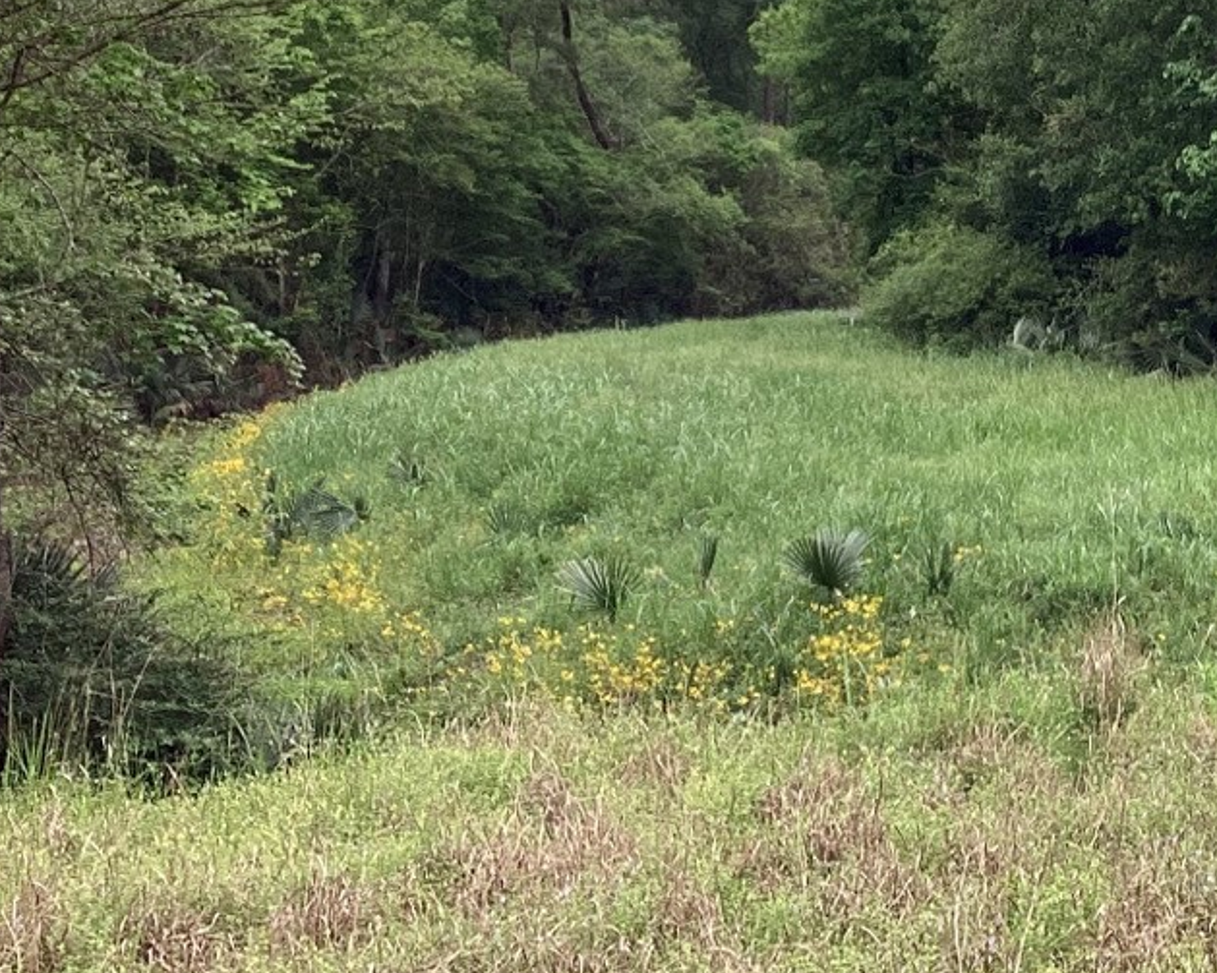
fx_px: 2773
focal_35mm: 77
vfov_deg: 19.7
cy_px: 215
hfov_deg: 24.3
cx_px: 994
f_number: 2.4
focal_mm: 3.3
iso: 25
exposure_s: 1/120
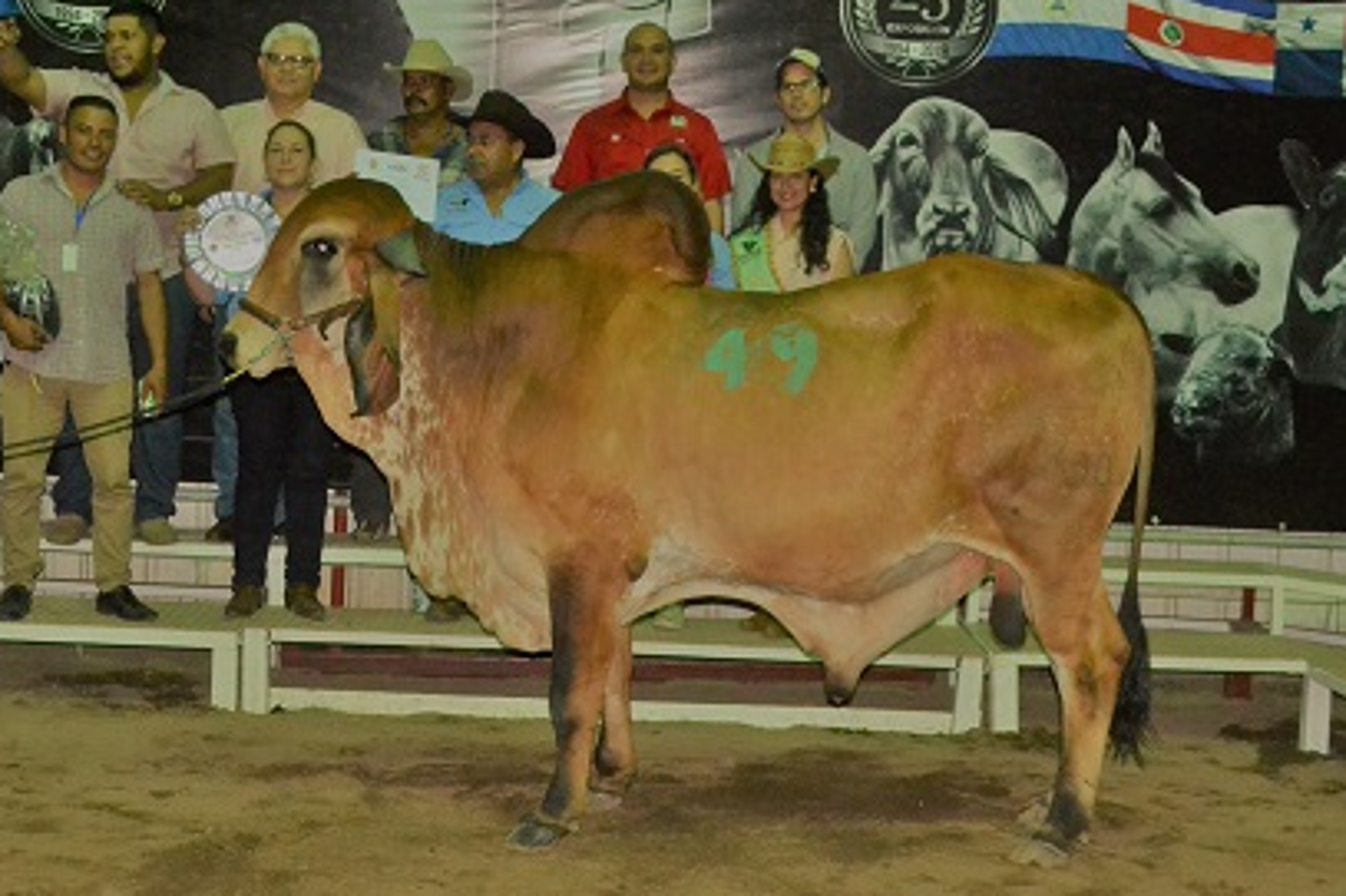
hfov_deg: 33.9
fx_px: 2205
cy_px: 385
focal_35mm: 59
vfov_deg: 23.0
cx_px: 592
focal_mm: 32
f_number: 5.6
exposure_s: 1/200
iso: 3200
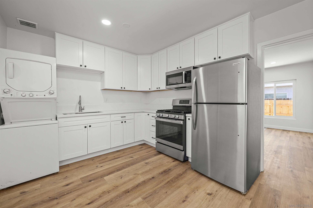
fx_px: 122
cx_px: 156
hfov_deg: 104.3
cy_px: 104
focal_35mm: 14
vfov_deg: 81.1
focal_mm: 14
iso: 100
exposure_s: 1/1.25
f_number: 8
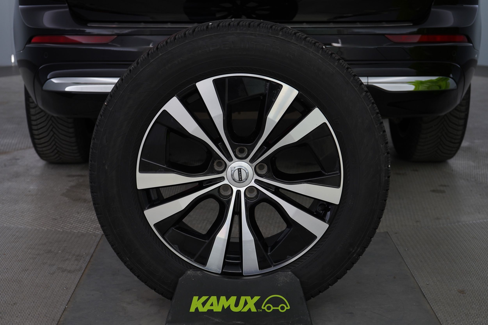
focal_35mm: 57
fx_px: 773
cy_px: 162
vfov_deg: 23.8
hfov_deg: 35.1
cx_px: 244
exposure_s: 1/25
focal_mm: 57
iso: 800
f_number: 6.3
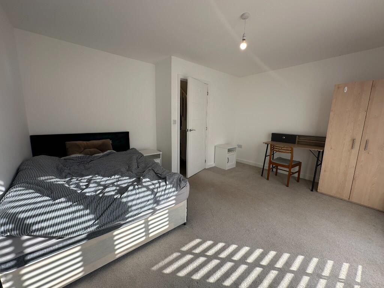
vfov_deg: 85.7
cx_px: 192
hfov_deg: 102.1
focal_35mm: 14
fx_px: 155
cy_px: 144
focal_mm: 2.22
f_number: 2.2
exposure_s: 1/145
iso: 40
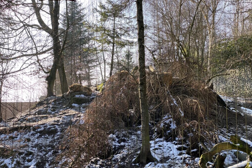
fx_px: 385
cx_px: 127
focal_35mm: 55
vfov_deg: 24.6
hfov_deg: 36.3
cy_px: 94
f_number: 2
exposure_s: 1/302
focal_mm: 6
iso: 20
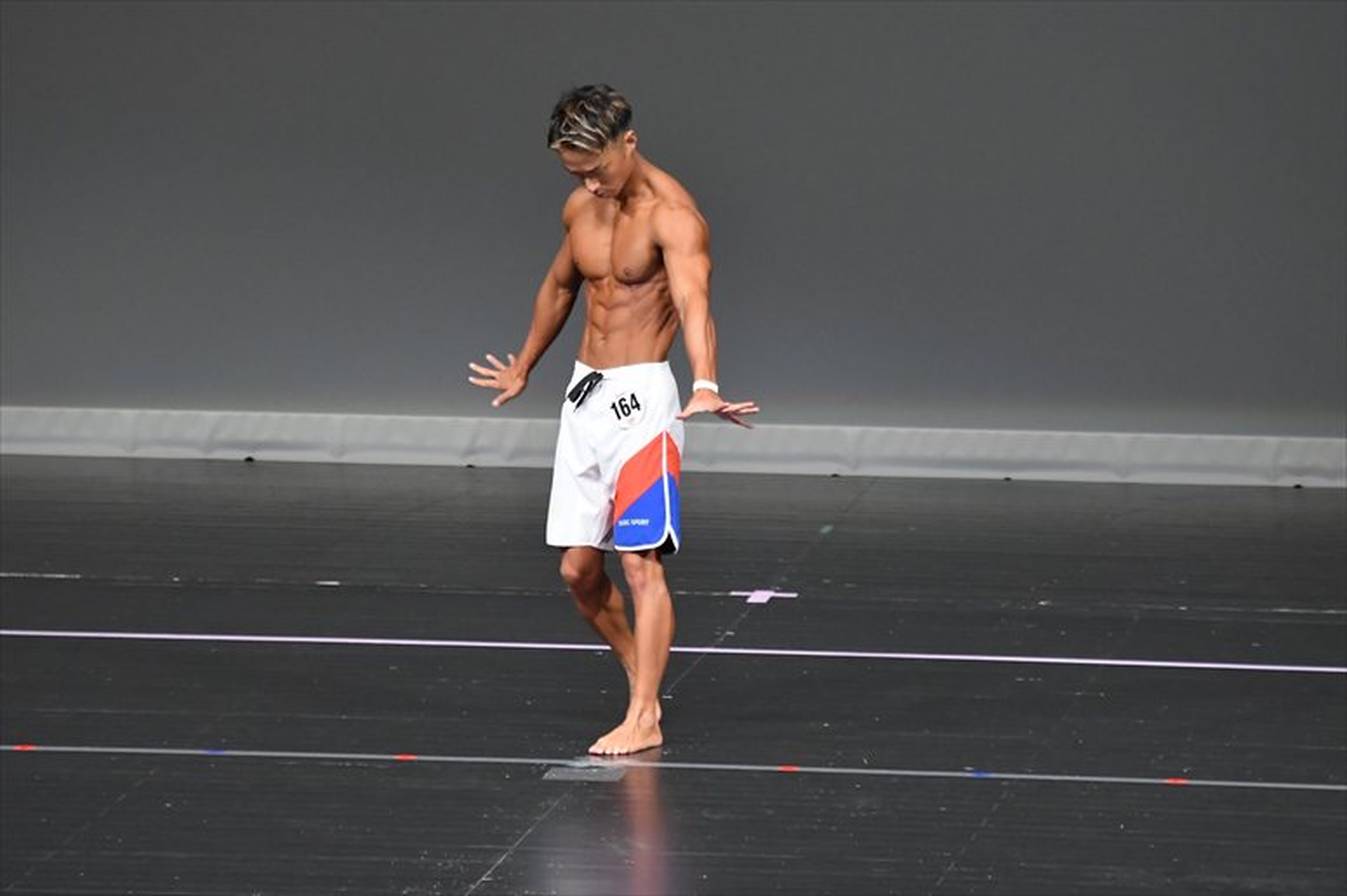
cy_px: 448
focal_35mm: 345
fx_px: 12903
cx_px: 674
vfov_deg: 4.0
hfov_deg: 6.0
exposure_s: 1/400
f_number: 5.6
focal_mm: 230
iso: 5000
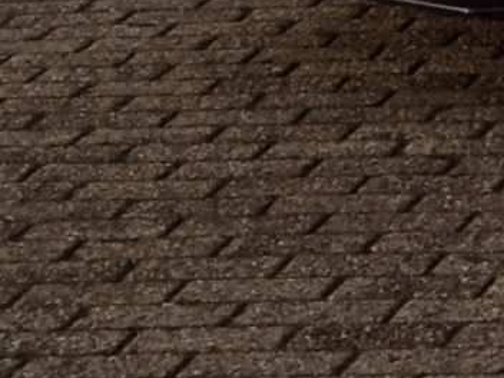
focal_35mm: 263
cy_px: -213
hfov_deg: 6.6
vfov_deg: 5.6
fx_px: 3829
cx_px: 1710
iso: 50
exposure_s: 1/400
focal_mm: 4.28
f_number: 2.4
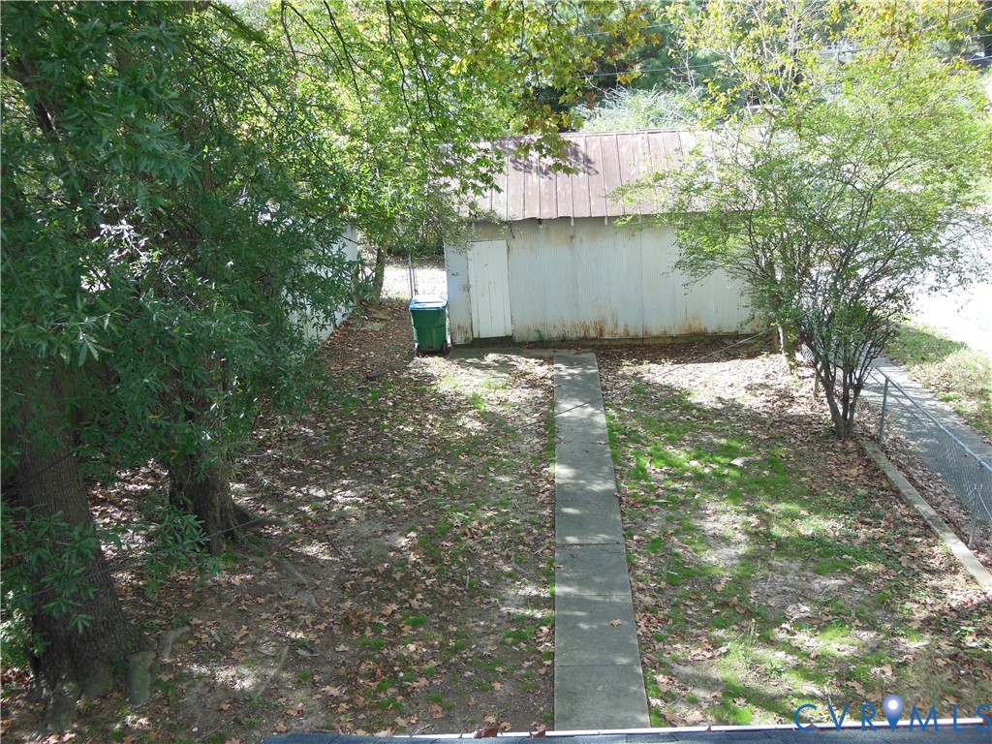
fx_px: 974
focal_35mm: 34
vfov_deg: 41.8
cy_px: 372
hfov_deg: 54.0
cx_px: 496
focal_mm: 6
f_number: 3.9
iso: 125
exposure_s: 1/125
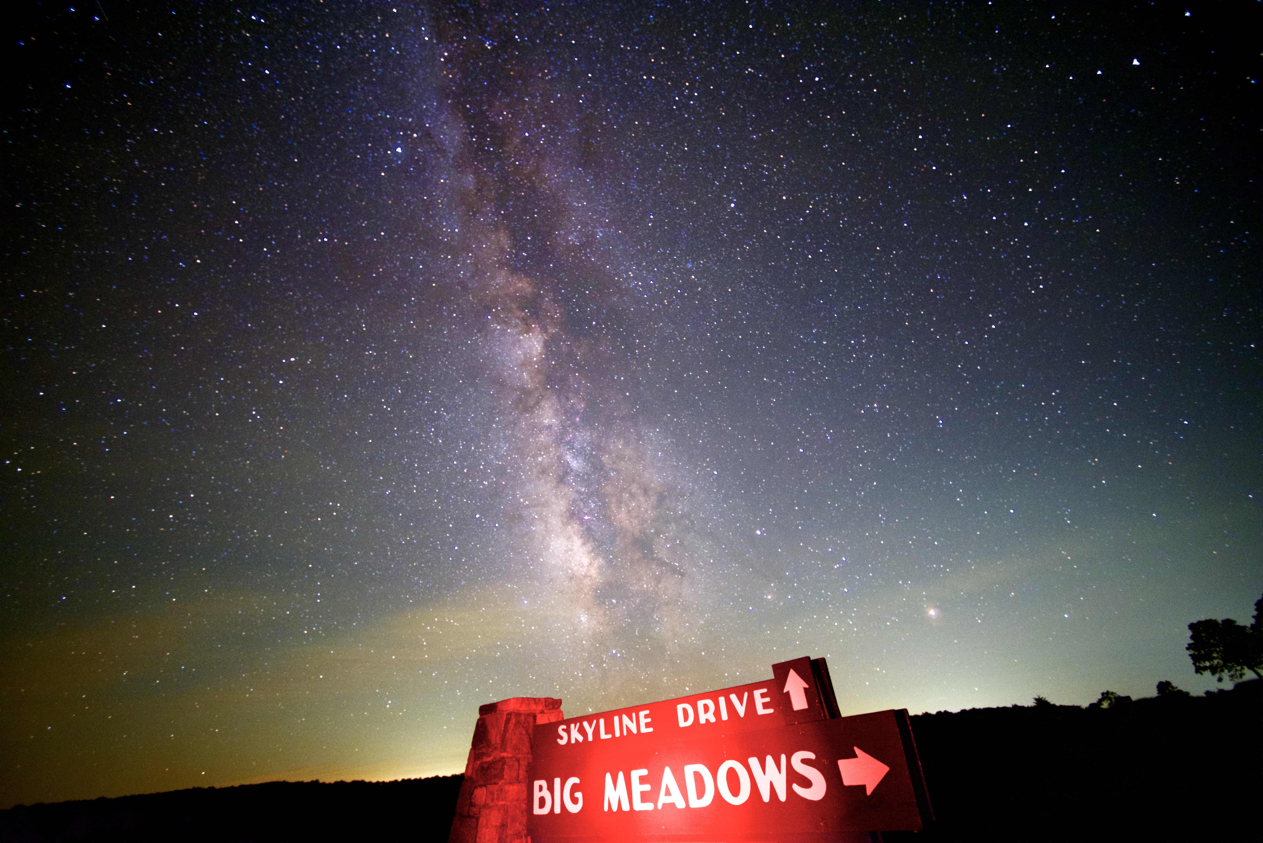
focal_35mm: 14
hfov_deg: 104.2
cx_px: 632
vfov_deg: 81.2
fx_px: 491
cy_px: 422
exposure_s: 30
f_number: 2.8
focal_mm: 14
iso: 6400
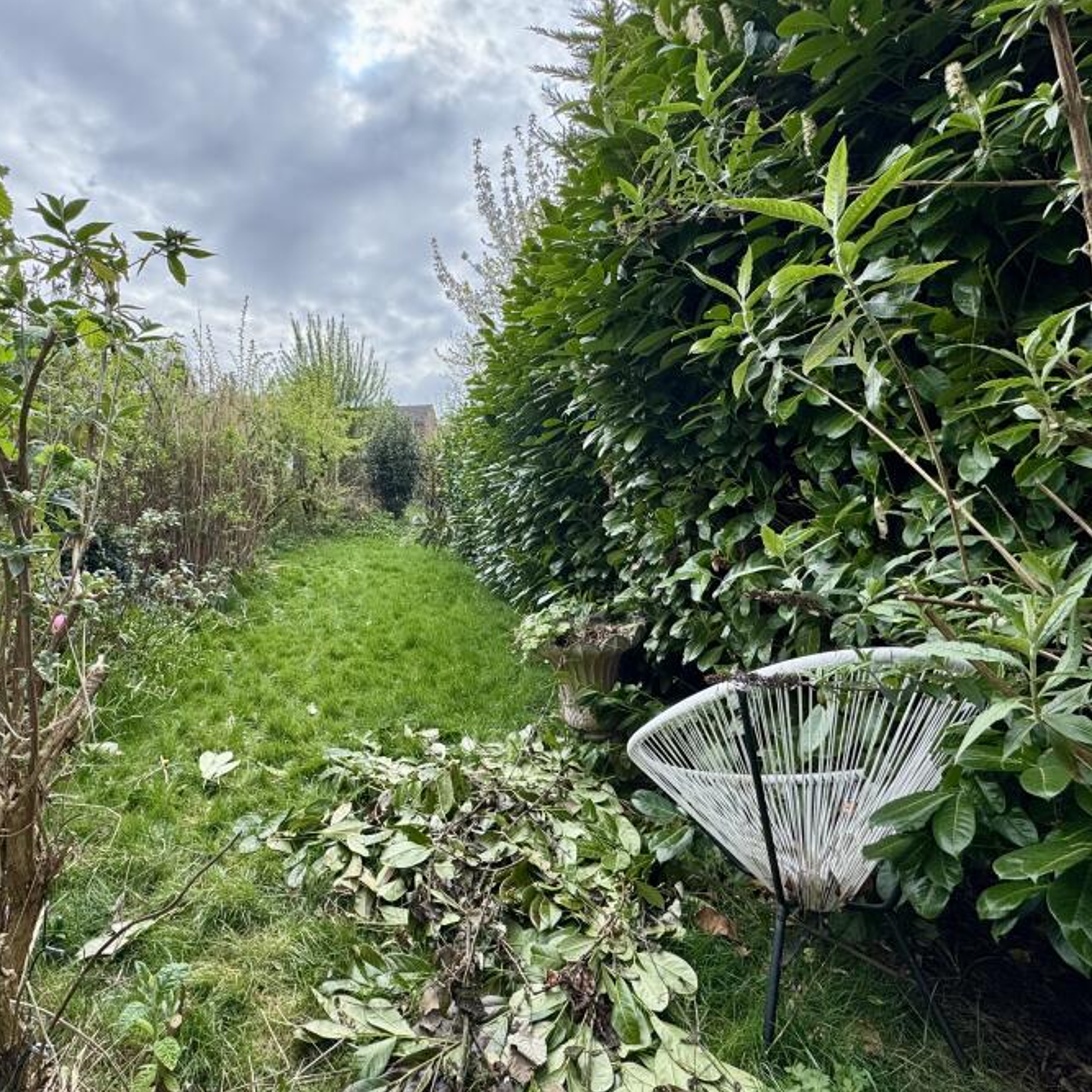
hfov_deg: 75.8
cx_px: 385
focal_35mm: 19
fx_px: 678
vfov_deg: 77.2
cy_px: 468
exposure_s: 1/1126
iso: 50
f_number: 2.2
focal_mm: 2.22
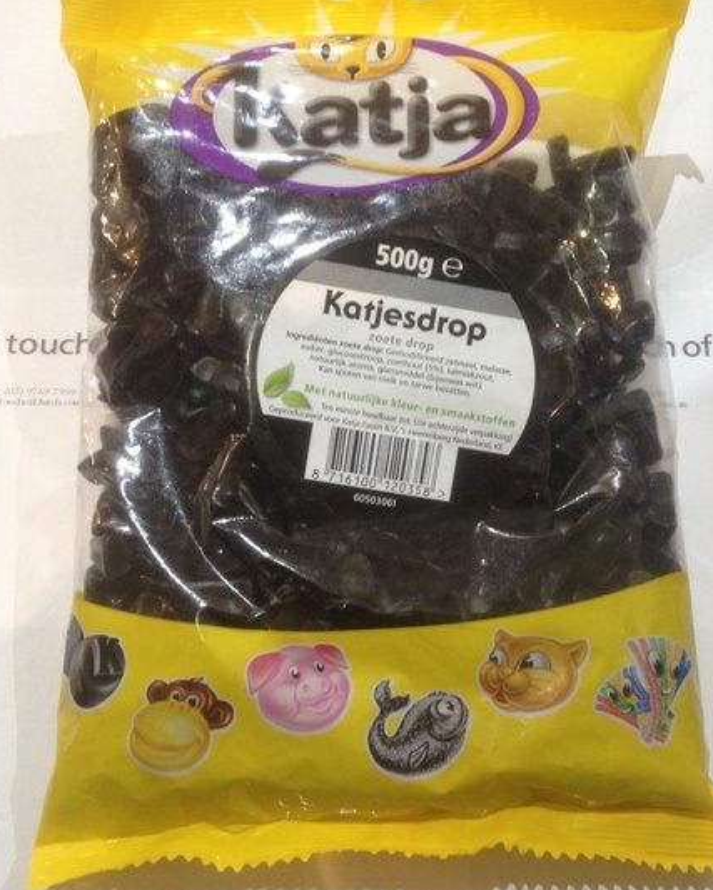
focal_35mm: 41
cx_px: 379
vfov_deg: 44.8
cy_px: 449
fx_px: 1081
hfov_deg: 36.5
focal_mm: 4.28
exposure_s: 1/20
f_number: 2.4
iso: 125
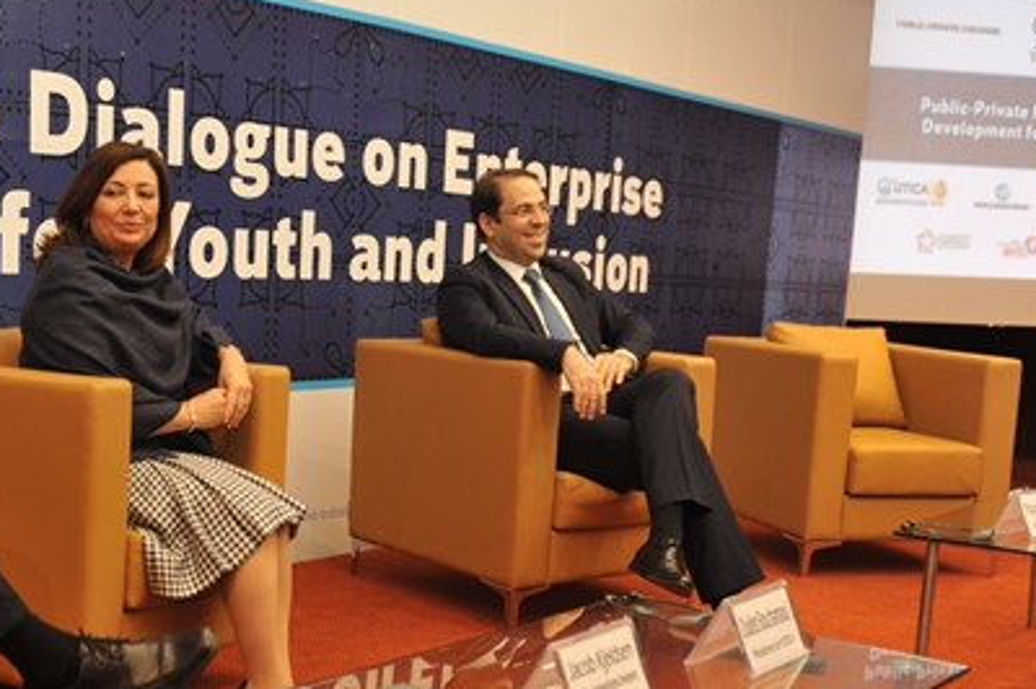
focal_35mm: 80
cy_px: 427
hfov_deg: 24.9
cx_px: 199
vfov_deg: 17.0
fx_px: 2300
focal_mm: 40
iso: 800
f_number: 2.8
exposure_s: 1/60
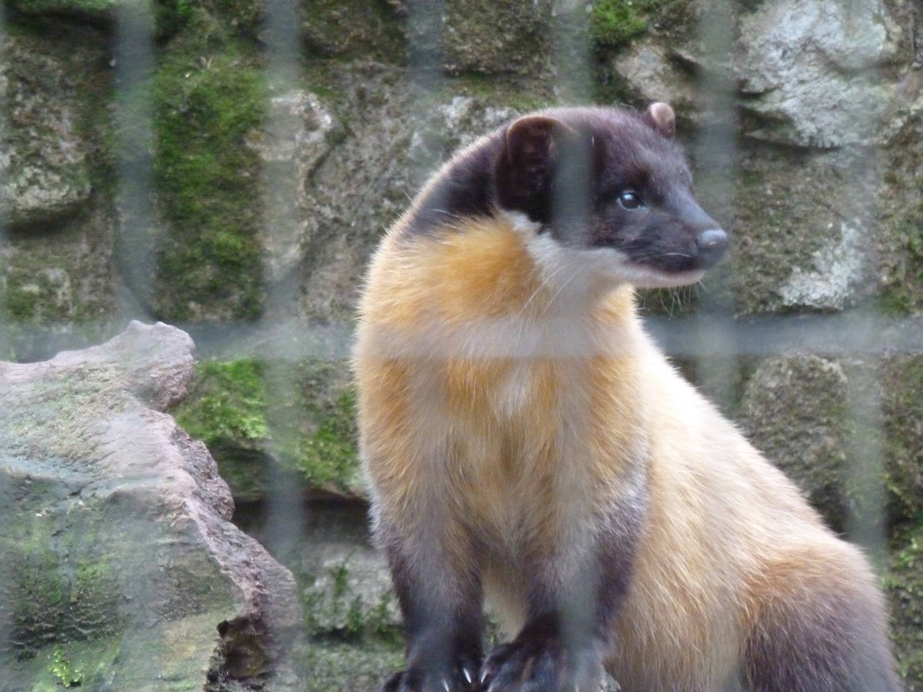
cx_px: 462
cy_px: 346
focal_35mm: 399
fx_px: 10639
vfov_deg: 3.7
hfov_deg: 5.0
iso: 800
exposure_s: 1/125
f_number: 4.9
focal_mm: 49.2
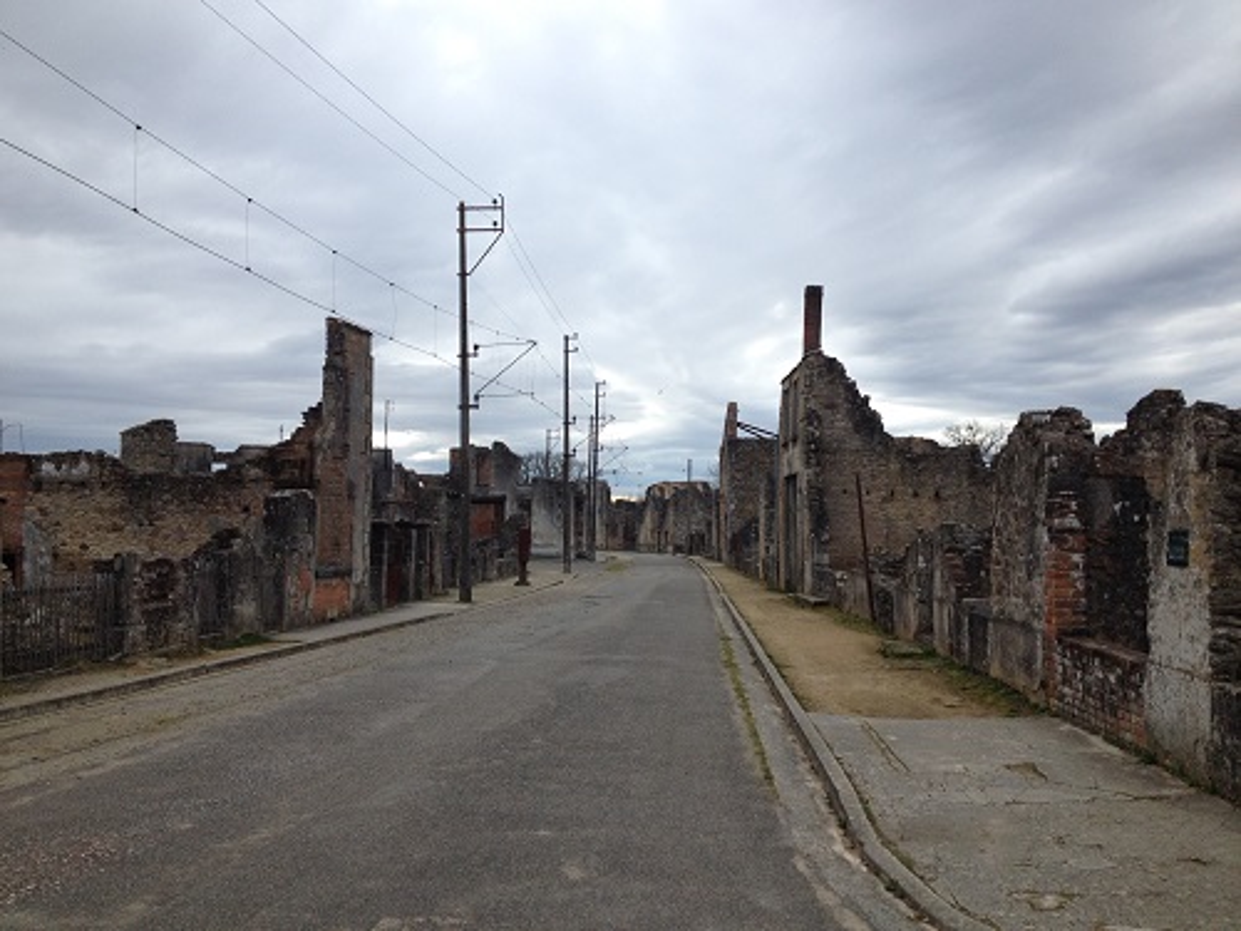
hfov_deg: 52.6
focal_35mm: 35
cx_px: 620
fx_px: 1255
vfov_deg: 40.7
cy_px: 466
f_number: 2.4
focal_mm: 4.28
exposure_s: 1/516
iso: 50
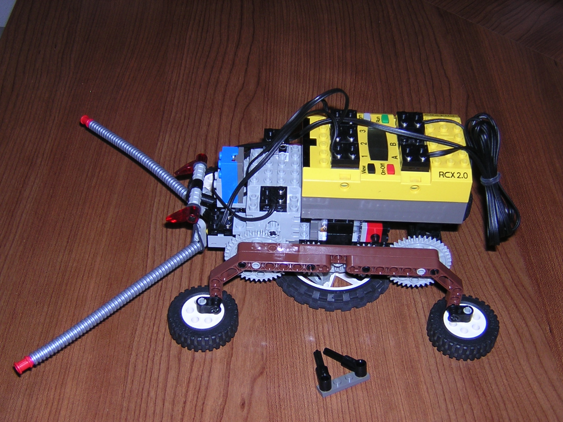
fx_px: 829
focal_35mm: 51
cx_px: 282
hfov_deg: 37.5
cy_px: 211
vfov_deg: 28.6
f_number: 3.1
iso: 100
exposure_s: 1/60.1
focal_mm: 6.6
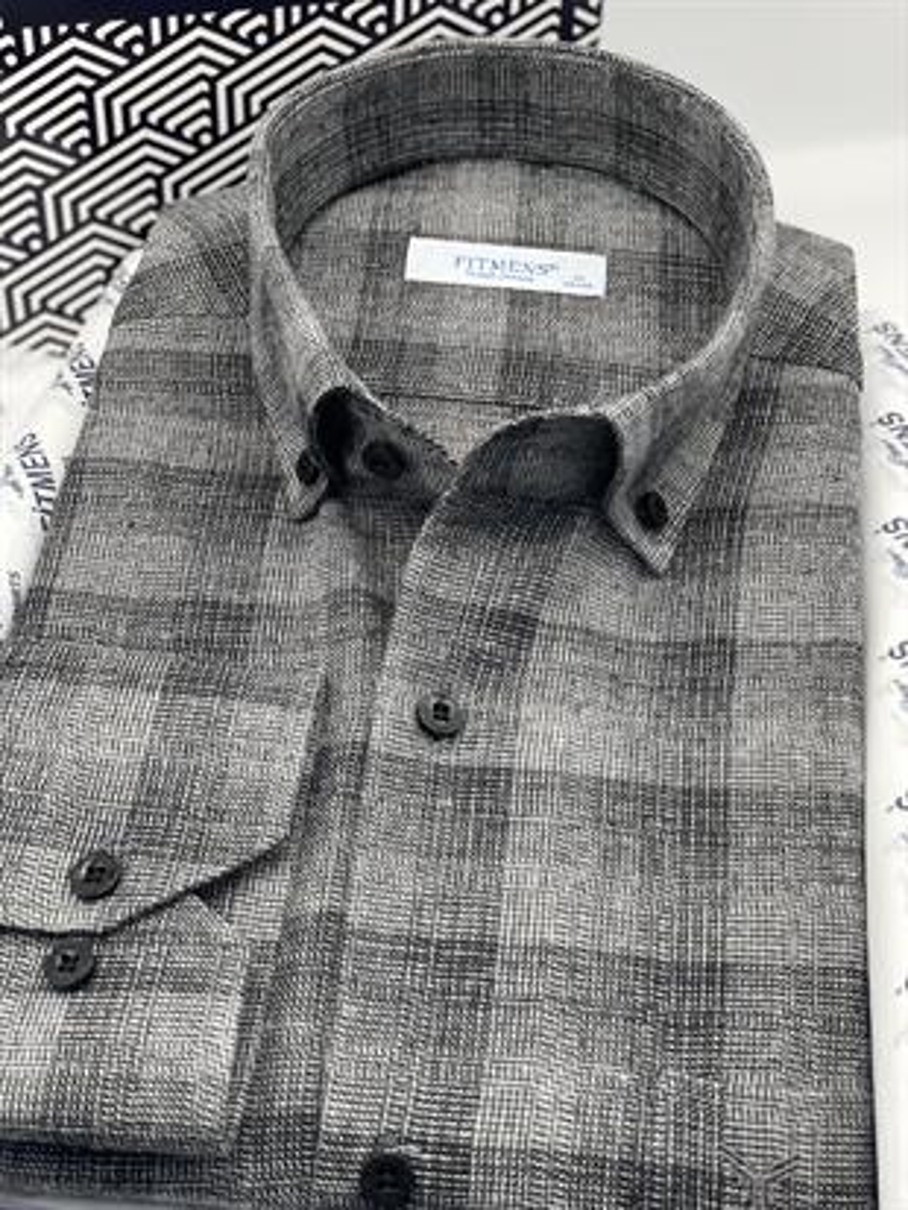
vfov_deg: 36.8
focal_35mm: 52
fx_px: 1818
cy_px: 605
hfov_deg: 28.0
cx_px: 454
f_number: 2
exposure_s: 1/100
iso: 32
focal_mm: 6
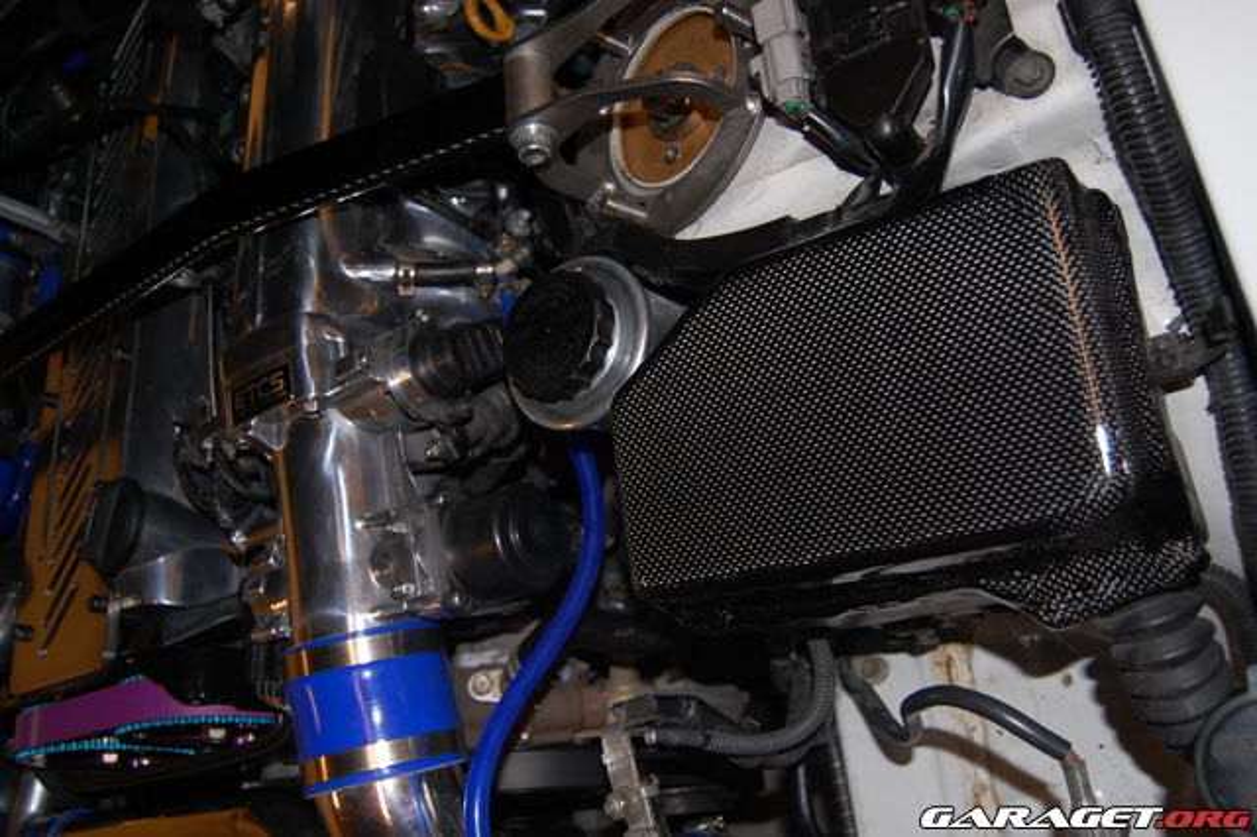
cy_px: 418
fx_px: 1152
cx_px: 628
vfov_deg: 39.9
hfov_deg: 57.2
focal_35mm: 33
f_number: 3.8
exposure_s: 1/60
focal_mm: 22
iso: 400
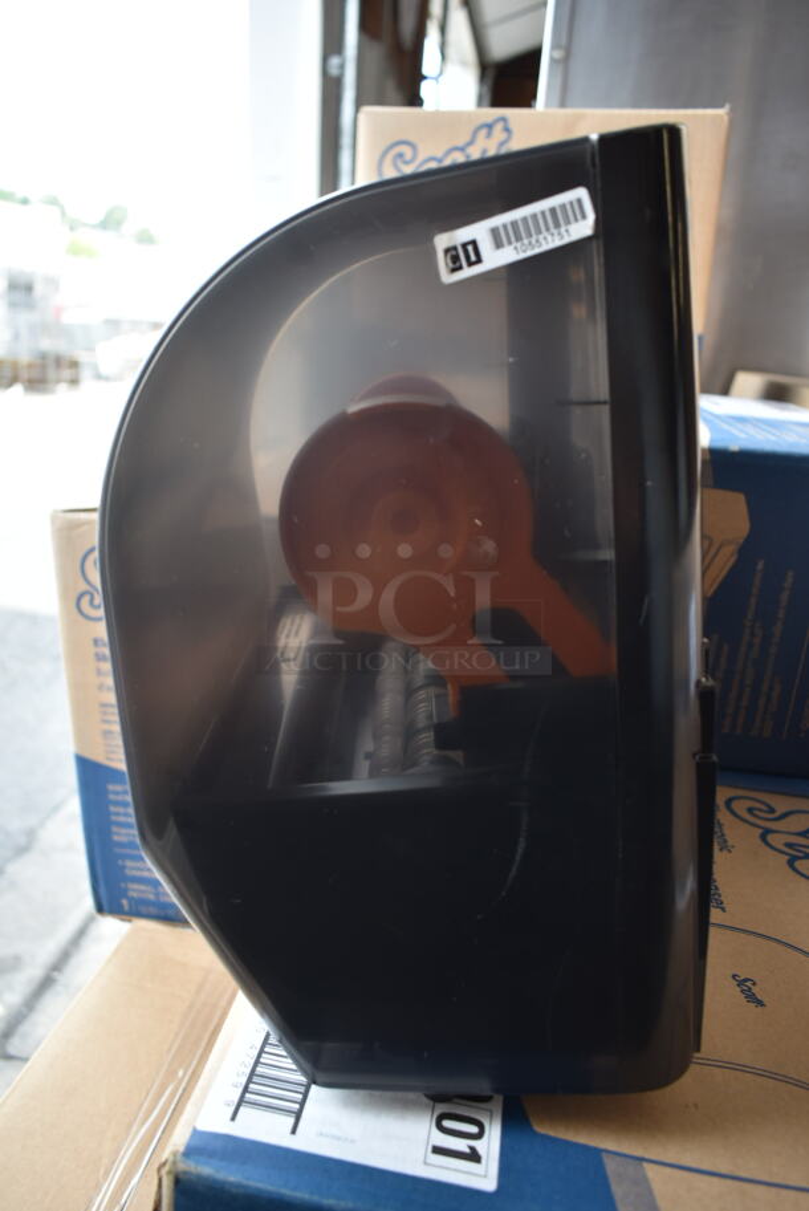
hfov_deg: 48.0
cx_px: 404
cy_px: 606
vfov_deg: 67.3
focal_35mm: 27
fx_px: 909
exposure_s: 1/50
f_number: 3.5
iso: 100
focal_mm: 18
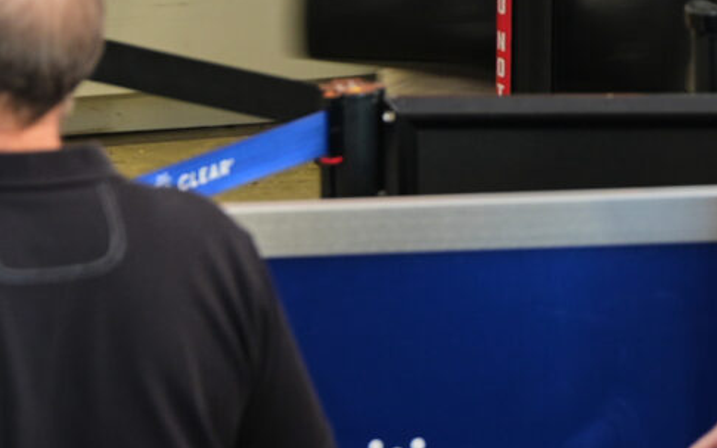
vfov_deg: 1.5
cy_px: -483
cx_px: 1310
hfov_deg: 2.4
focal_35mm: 880
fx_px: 17200
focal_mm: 164
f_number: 5.6
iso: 320
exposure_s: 1/13
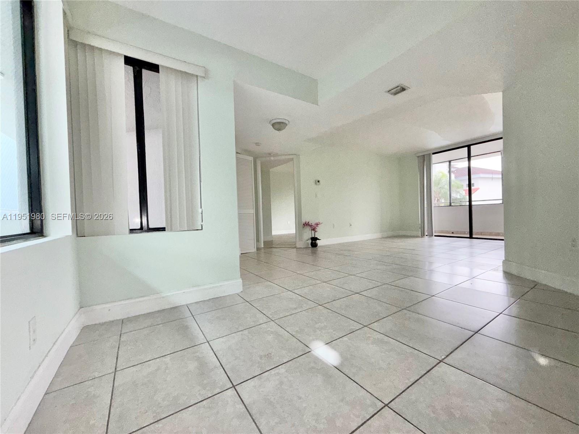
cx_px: 290
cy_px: 217
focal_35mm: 14
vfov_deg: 85.7
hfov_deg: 102.1
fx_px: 234
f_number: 2.2
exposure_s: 1/86
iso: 200
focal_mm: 2.22
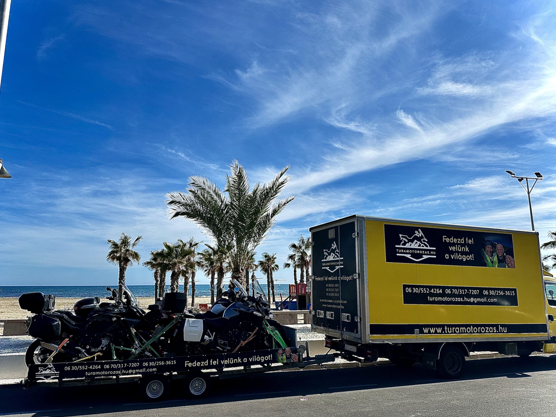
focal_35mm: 26
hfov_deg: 67.2
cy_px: 203
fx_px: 418
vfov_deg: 53.1
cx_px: 261
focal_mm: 6.86
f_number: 1.78
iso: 80
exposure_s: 1/7042
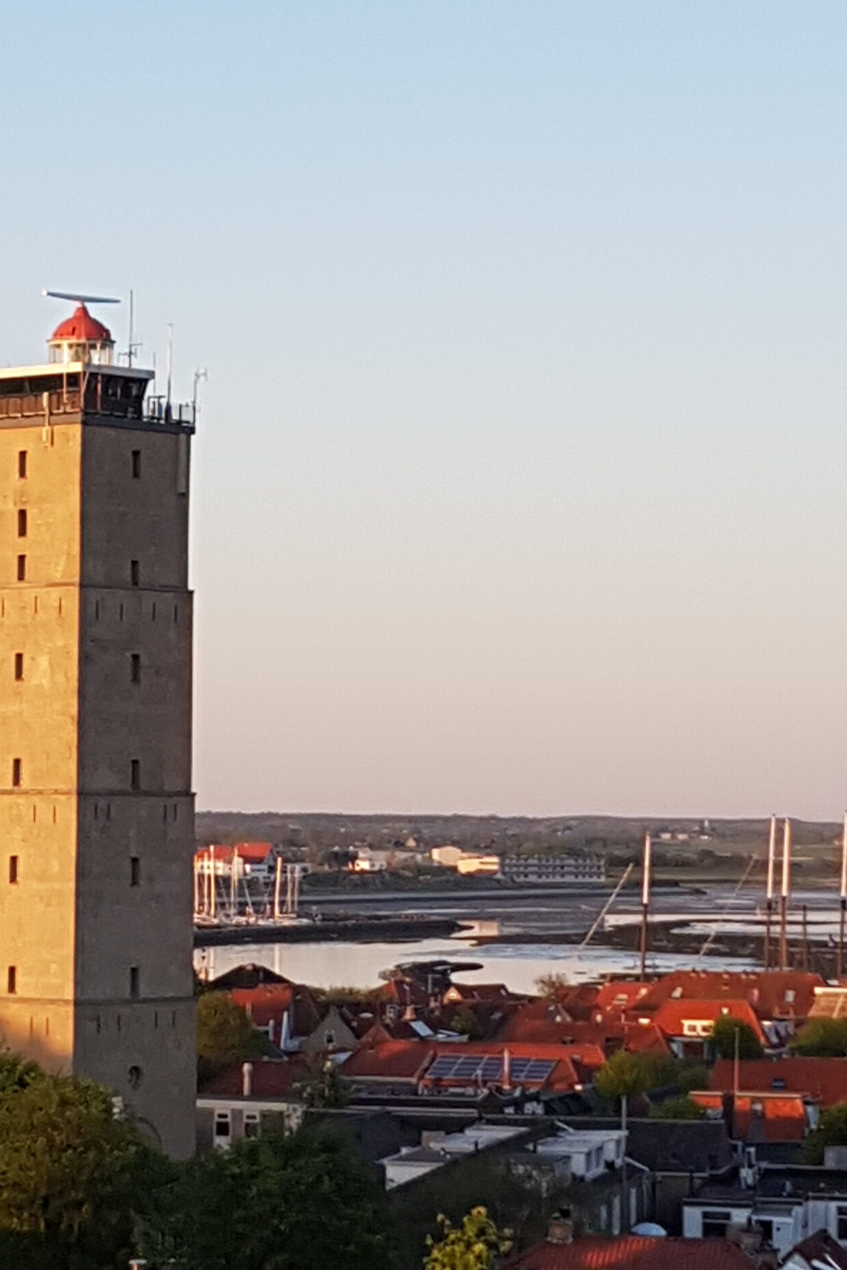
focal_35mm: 37
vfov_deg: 51.9
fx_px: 1306
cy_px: 630
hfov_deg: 35.5
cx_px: 263
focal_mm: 4.2
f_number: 1.7
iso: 40
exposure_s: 1/644
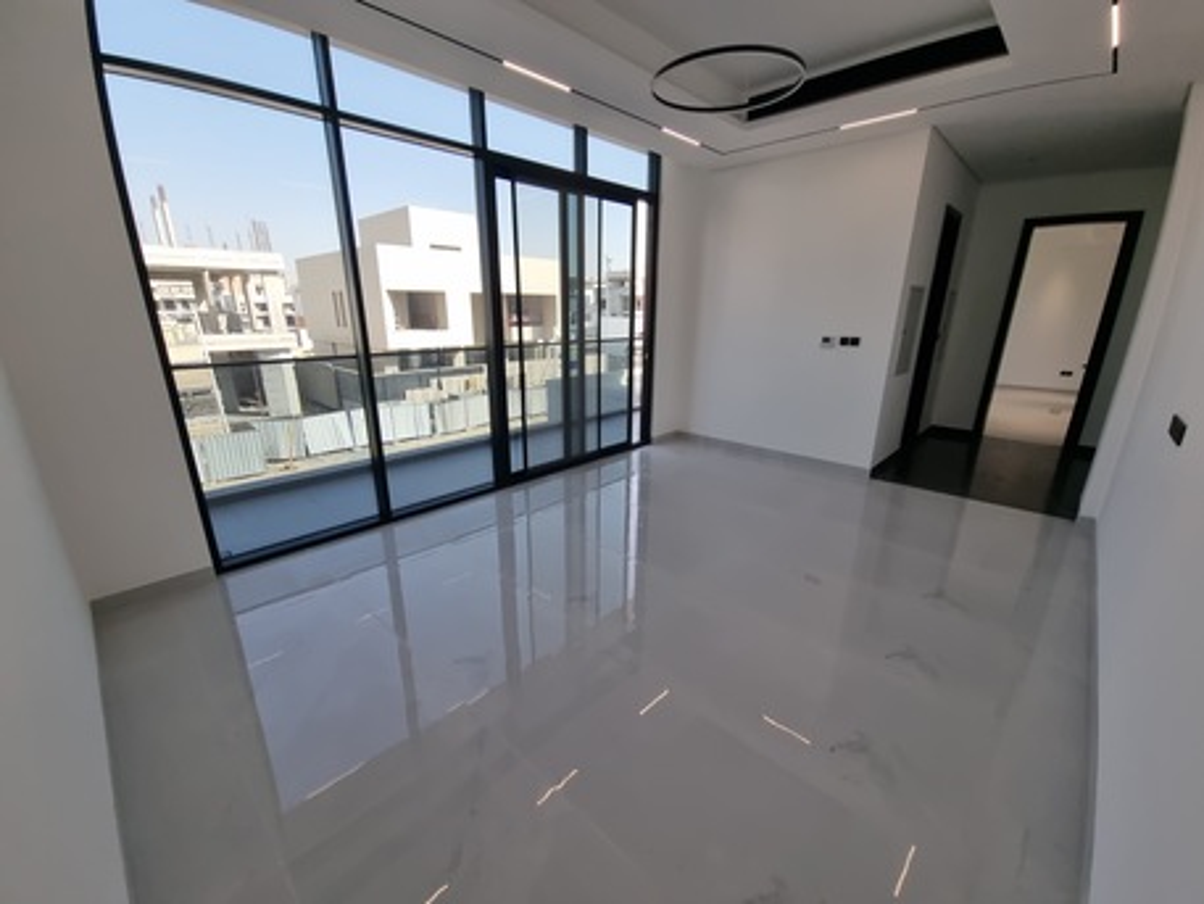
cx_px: 602
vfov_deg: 89.9
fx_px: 452
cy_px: 452
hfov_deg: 106.2
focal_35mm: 13
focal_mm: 2.2
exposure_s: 1/251
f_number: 2.2
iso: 50
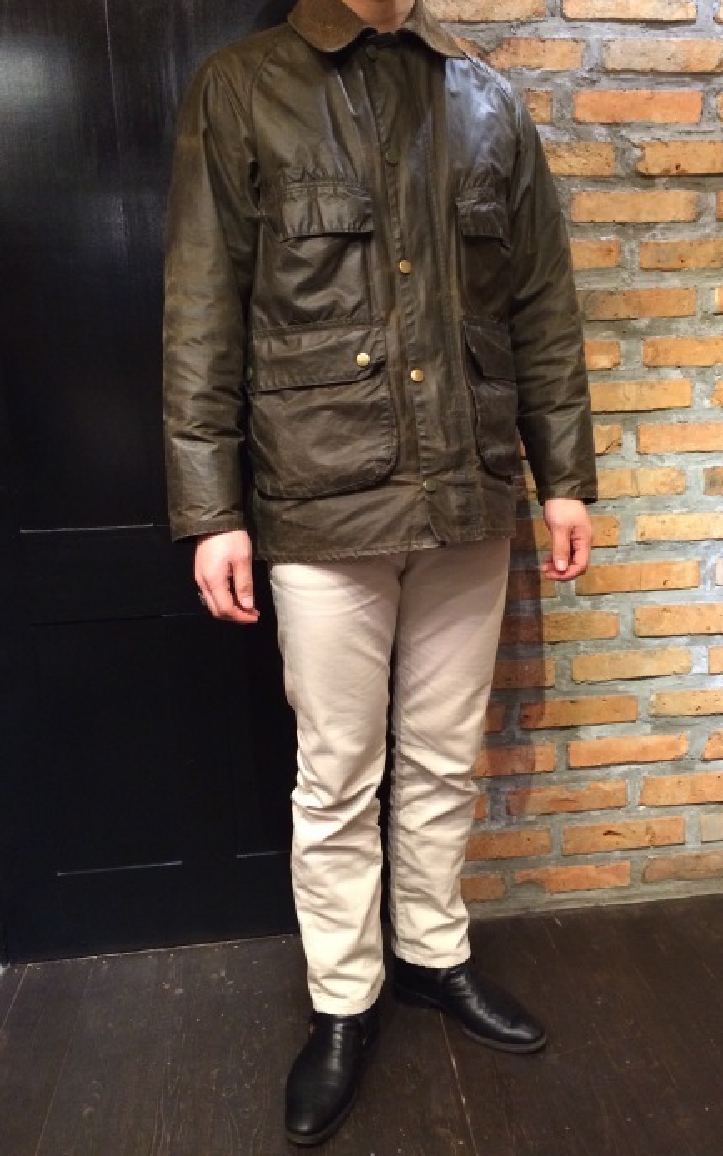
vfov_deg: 61.2
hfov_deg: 40.5
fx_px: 977
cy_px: 576
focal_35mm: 31
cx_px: 407
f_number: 2.2
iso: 320
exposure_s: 1/33
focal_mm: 4.15
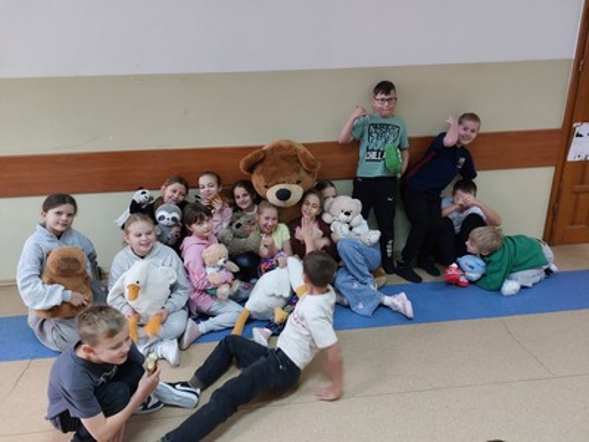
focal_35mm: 25
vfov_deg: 54.9
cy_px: 221
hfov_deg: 69.4
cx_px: 294
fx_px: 425
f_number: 1.8
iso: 400
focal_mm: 5.23
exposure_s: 1/33
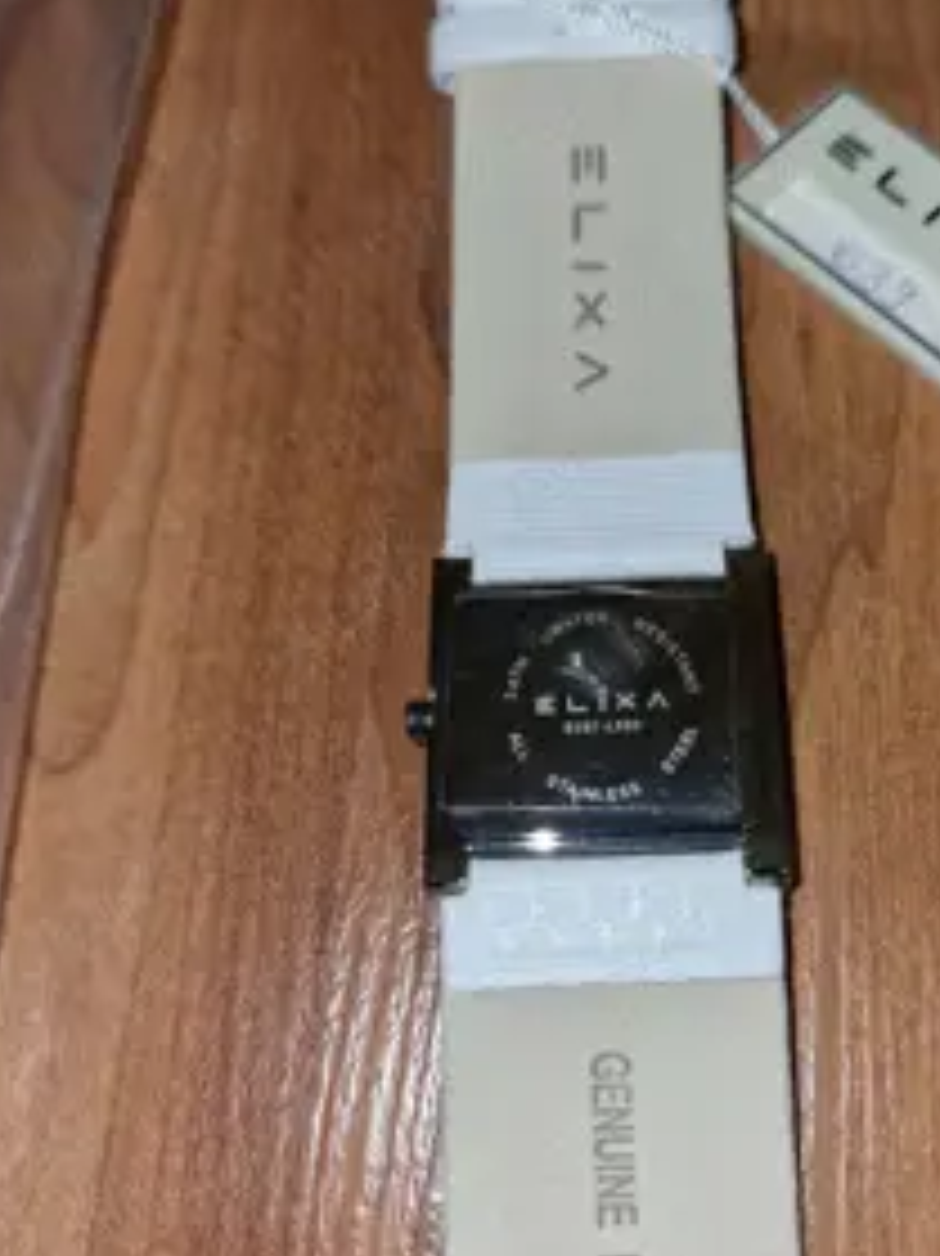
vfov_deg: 55.4
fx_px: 1196
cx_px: 589
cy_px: 630
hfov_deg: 42.6
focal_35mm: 33
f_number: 1.8
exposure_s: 1/180
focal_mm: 6.4
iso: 160
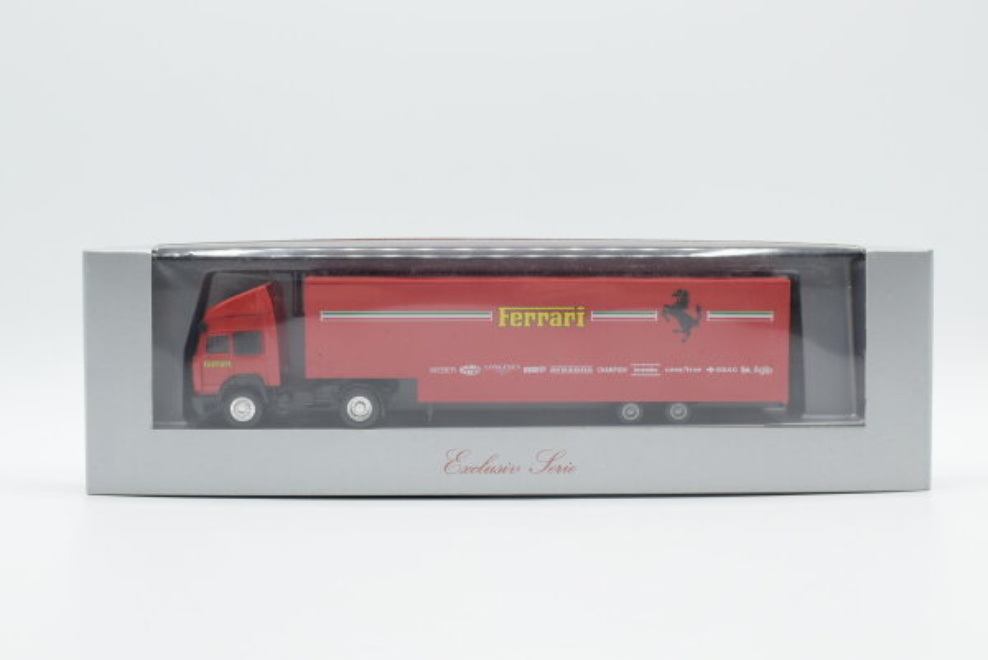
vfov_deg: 25.8
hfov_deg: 37.8
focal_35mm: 52
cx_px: 494
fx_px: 1442
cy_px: 330
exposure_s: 1/125
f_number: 8
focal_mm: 35
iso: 320
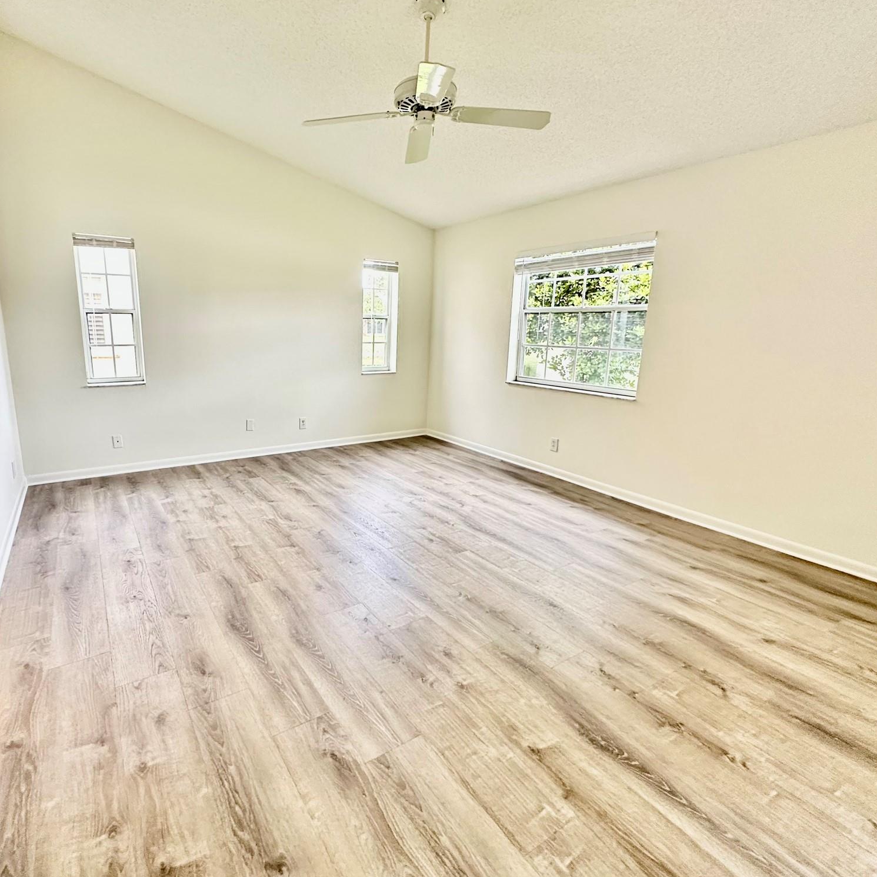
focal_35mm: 17
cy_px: 427
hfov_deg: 83.1
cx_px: 358
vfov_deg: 84.0
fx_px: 487
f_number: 2.2
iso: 640
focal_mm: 2.22
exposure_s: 1/60
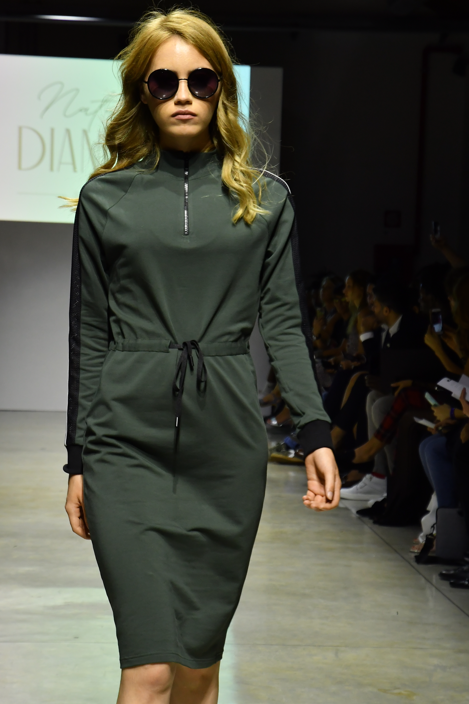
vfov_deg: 18.6
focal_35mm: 110
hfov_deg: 12.5
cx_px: 234
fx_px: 2149
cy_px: 352
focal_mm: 55
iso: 1000
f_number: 5.6
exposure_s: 1/320
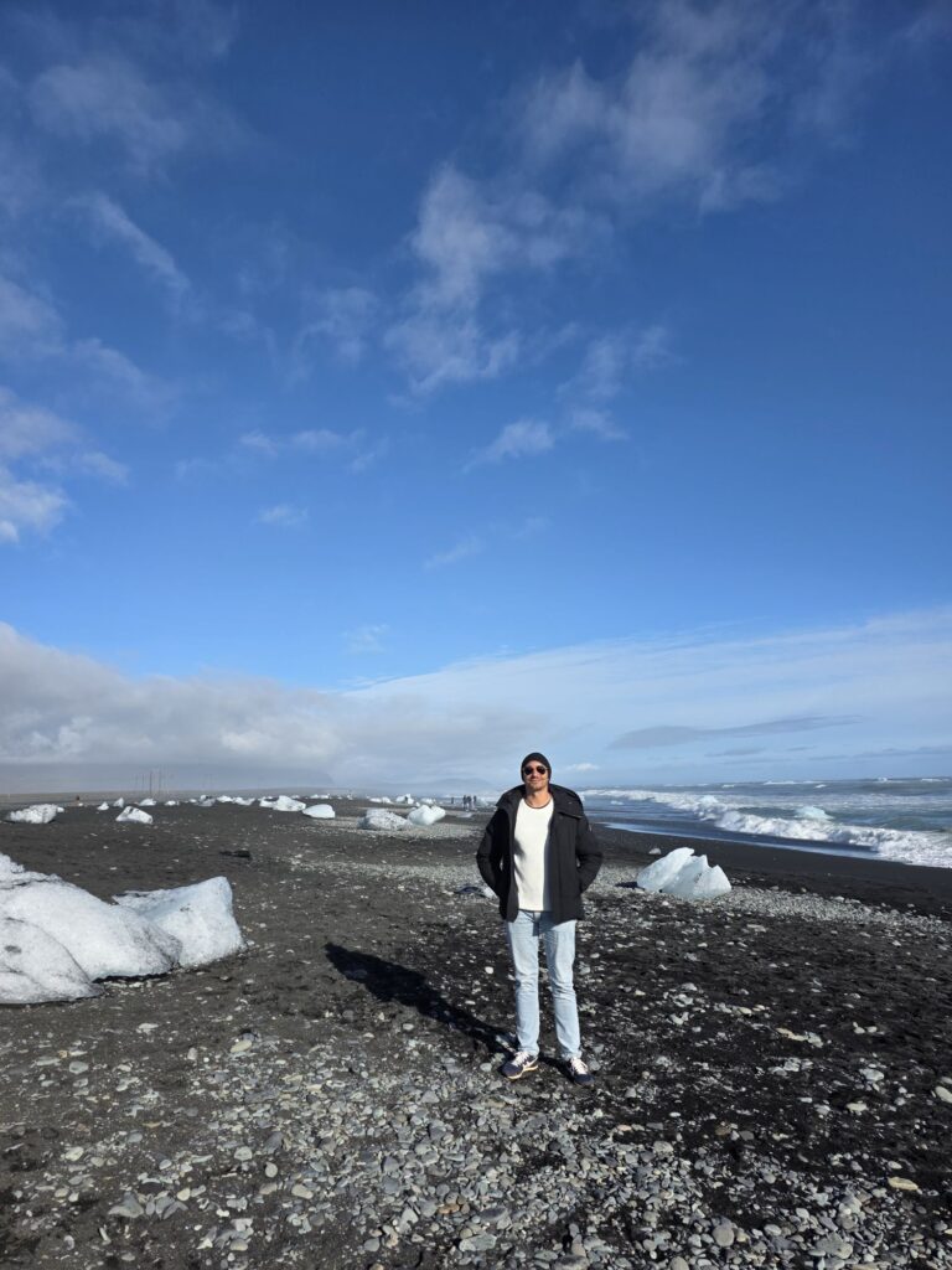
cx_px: 476
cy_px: 635
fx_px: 843
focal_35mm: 23
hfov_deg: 58.9
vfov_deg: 73.9
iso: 80
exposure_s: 1/7626
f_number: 1.7
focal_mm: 6.3
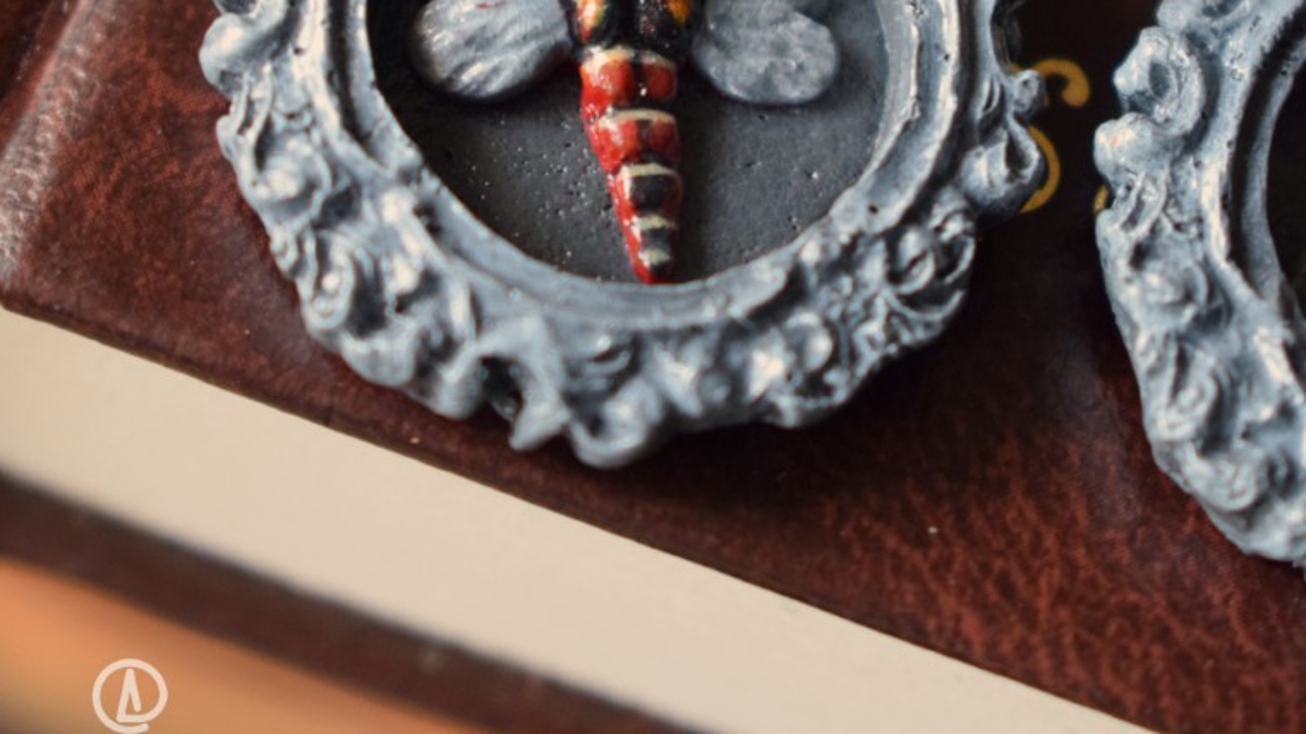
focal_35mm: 131
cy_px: -31
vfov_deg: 9.2
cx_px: 656
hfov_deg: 16.4
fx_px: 4529
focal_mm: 55
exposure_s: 1/60
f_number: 5.6
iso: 1600
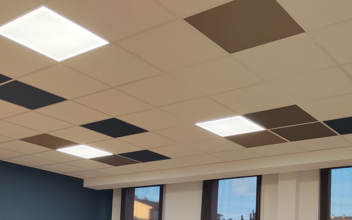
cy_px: 232
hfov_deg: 41.0
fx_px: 470
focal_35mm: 49
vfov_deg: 24.8
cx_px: 183
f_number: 1.88
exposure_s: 1/101
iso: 50
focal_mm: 5.59
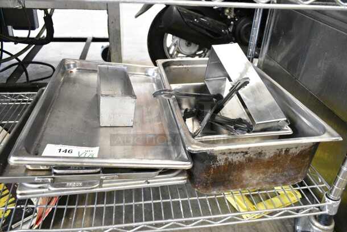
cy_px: 116
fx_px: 289
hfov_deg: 61.9
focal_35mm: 30
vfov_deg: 43.7
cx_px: 174
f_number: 4.5
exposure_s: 1/80
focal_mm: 20
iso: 6400
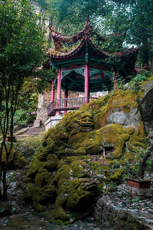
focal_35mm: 30
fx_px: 191
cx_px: 76
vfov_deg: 61.9
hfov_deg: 43.6
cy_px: 115
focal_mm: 30
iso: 1250
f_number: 3.5
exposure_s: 1/100
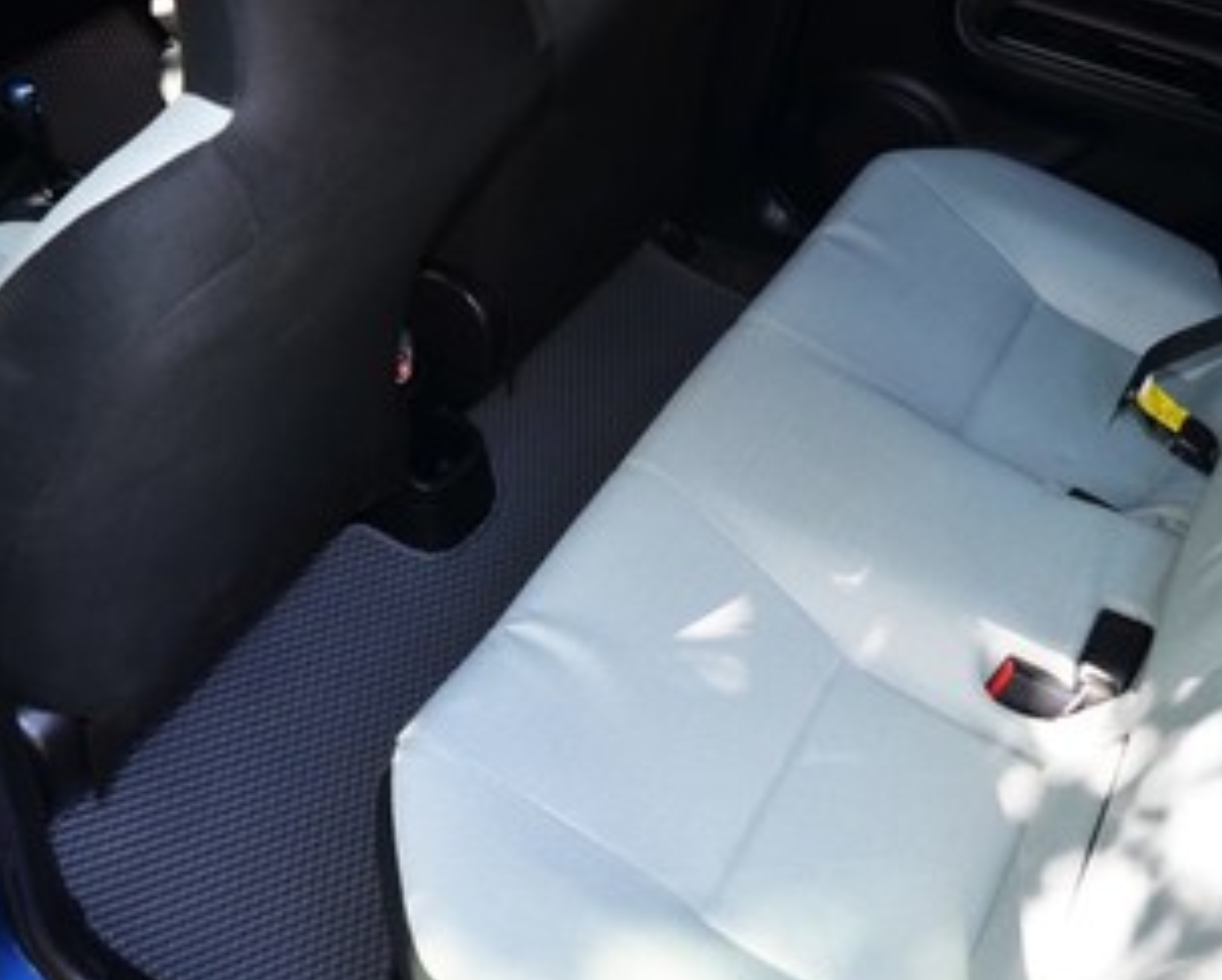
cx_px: 617
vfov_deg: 42.2
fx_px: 1267
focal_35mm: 35
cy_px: 553
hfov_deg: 51.5
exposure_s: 1/125
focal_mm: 18
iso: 320
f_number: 3.5
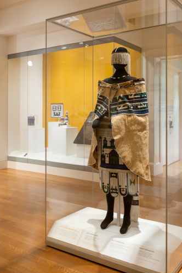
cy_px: 111
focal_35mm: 41
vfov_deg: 47.2
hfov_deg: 32.6
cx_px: 96
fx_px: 311
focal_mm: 34
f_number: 8
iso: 400
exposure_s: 1/1.67
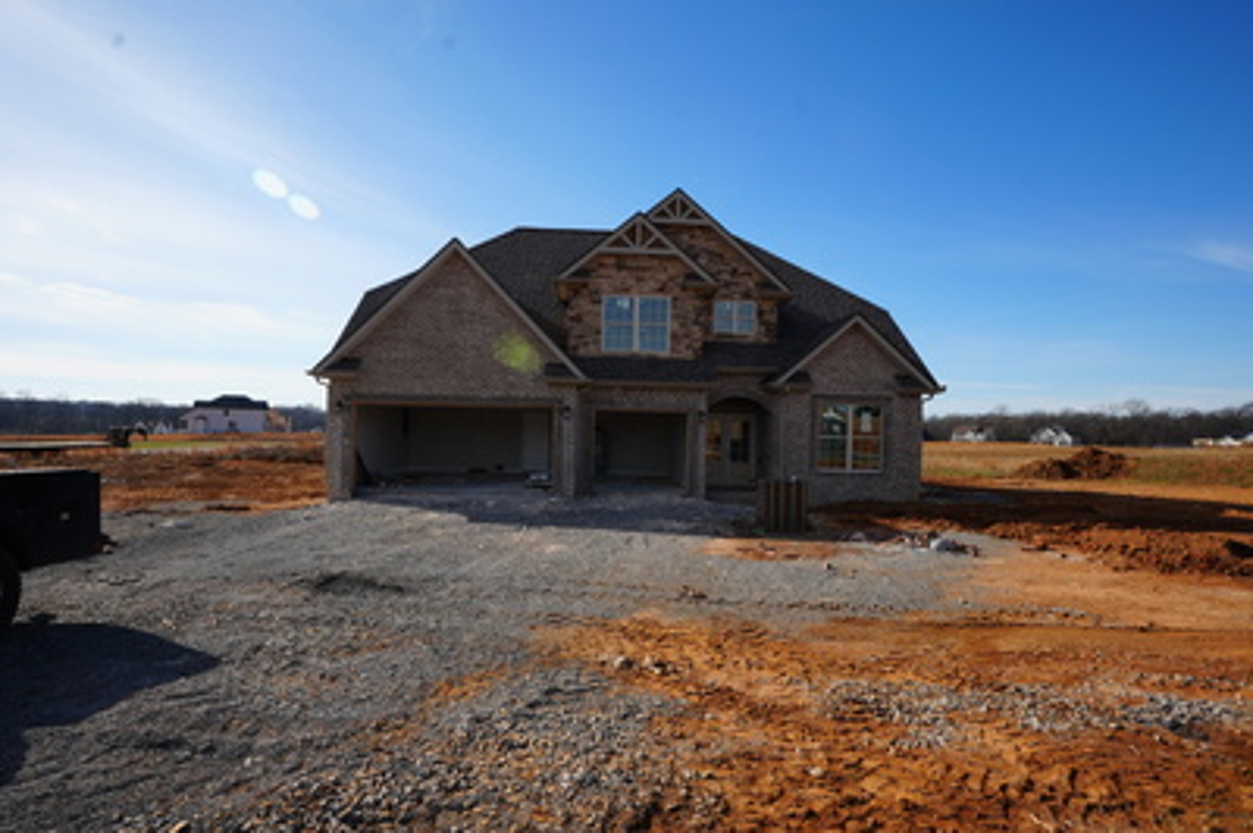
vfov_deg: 67.3
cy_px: 416
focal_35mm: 18
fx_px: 626
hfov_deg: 90.0
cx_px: 626
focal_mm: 12.3
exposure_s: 1/200
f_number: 9.5
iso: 100
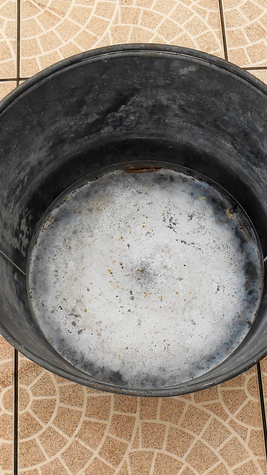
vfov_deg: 44.6
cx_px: 159
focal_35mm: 46
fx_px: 579
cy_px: 238
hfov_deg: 25.9
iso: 80
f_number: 3.6
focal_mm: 5.5
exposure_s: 1/160
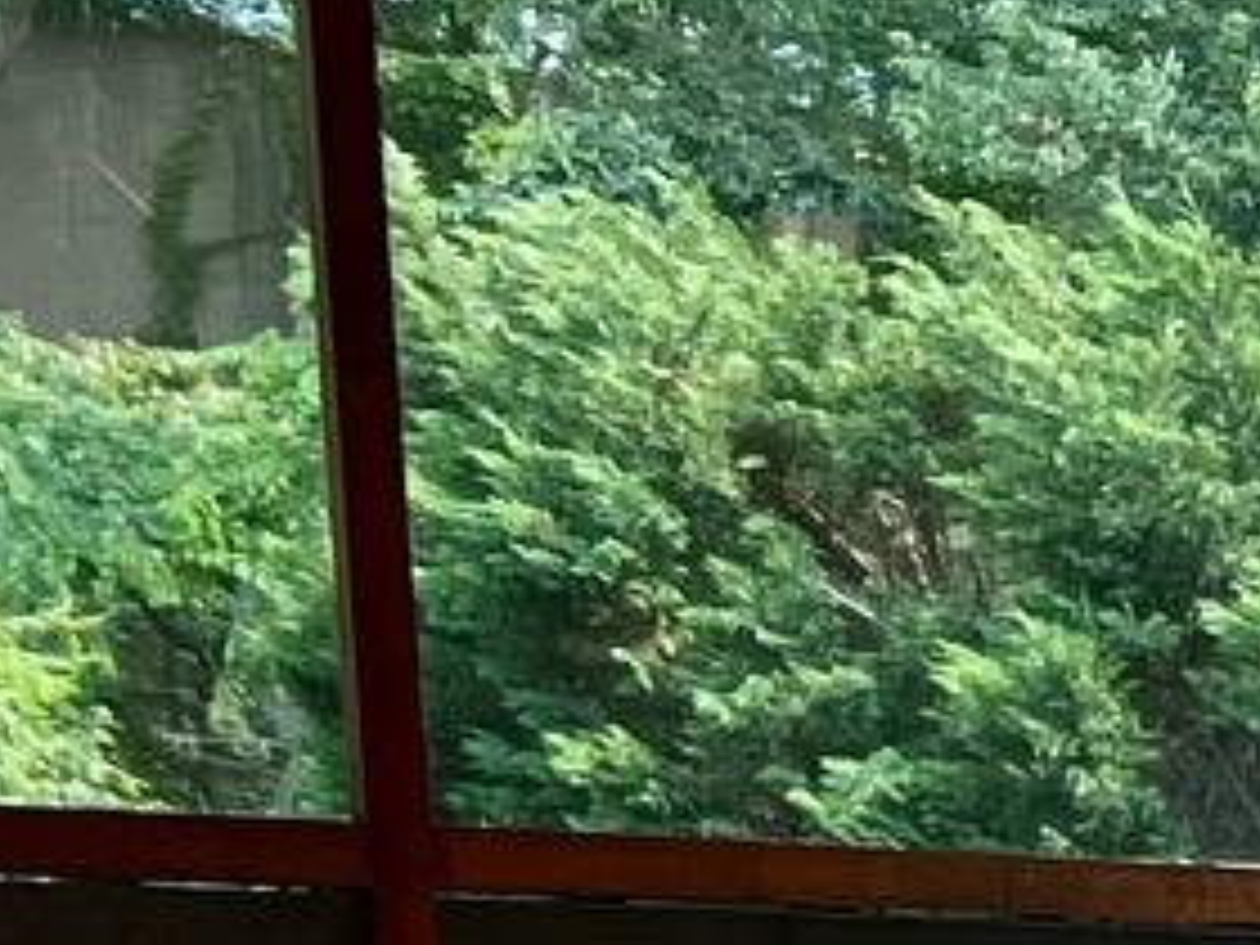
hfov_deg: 8.4
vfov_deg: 7.1
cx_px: 4010
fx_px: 6916
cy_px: 2650
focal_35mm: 190
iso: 50
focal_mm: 5.7
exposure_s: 1/533
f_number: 1.5
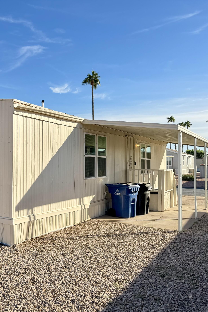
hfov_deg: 36.2
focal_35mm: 34
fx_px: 295
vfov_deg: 55.8
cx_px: 17
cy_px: 158
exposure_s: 1/1721
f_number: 1.78
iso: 80
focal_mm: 6.76
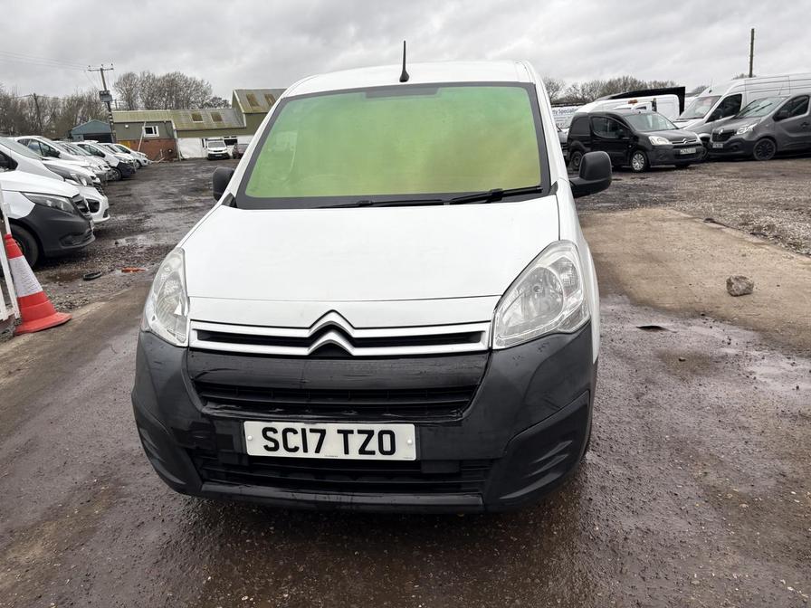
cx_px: 406
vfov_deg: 53.1
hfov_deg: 67.3
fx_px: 609
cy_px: 304
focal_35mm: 26
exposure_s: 1/618
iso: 50
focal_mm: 5.96
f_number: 1.6
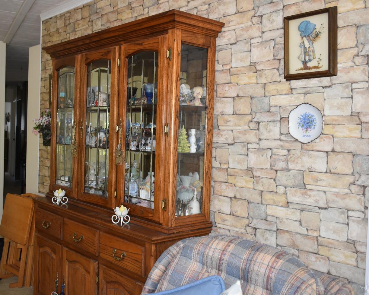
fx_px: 415
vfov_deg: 39.1
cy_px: 147
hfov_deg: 47.8
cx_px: 157
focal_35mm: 38
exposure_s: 1/100
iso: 800
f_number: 4.5
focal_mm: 22
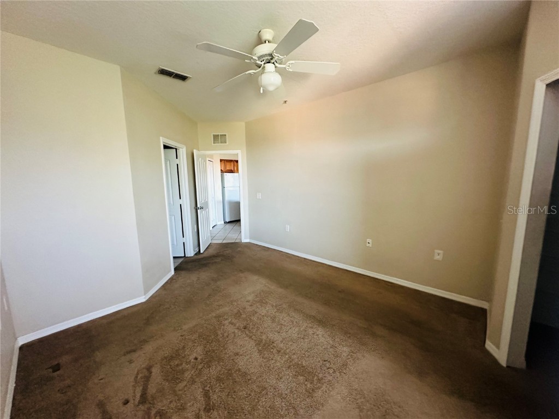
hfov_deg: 102.1
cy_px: 210
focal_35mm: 14
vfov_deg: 85.7
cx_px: 280
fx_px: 226
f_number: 2.2
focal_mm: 2.22
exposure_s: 1/60
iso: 800
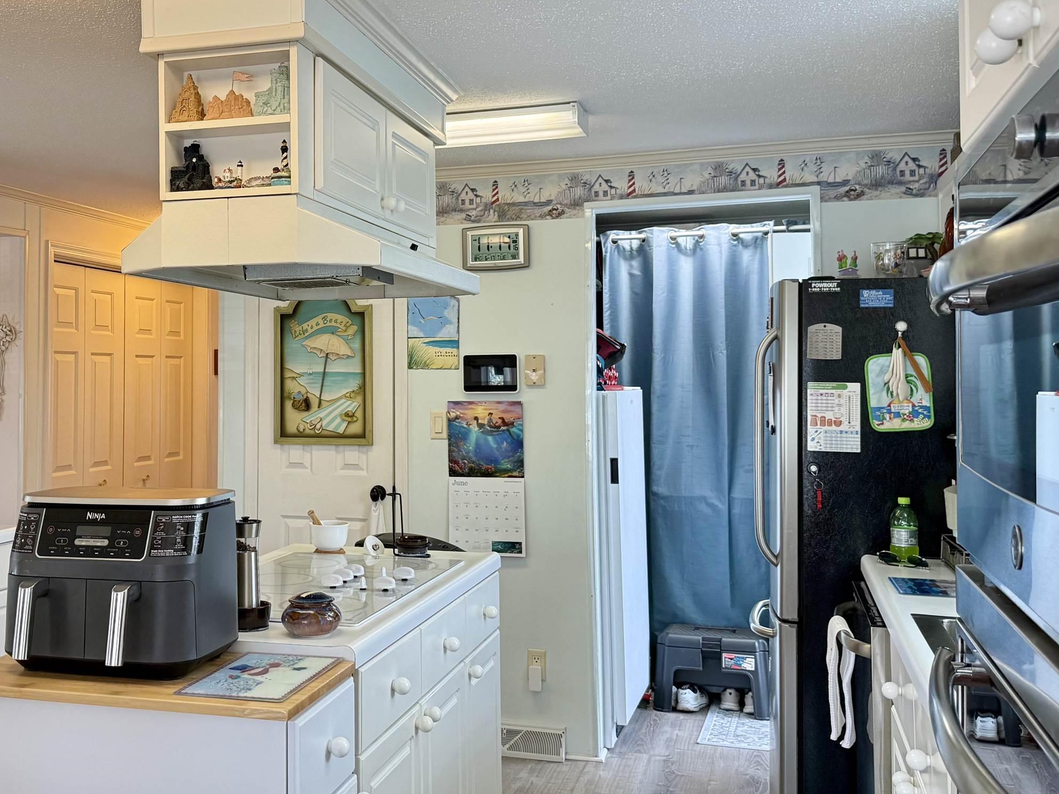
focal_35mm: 37
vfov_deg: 38.6
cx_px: 366
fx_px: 1132
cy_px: 336
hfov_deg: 49.4
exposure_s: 1/226
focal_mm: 6.76
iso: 200
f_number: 1.78
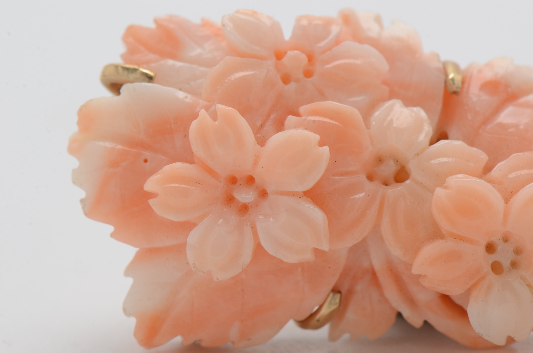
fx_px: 1884
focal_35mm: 128
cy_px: 176
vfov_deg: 10.7
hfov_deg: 16.1
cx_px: 266
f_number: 18
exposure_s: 1/125
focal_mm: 85
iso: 200
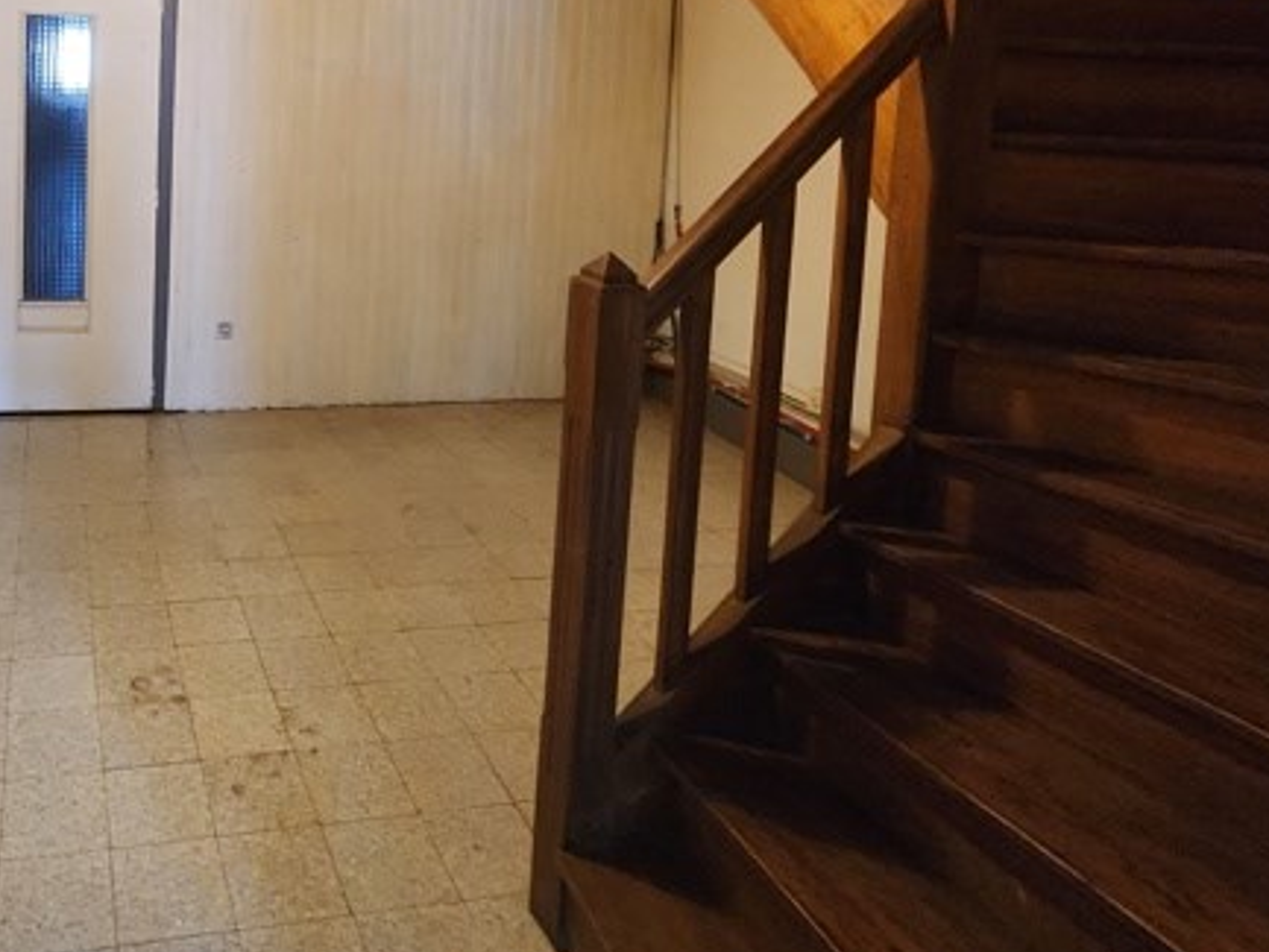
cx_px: 229
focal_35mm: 24
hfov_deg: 64.3
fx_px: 880
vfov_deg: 51.8
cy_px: 141
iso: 800
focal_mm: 2.2
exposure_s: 1/25
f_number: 2.2
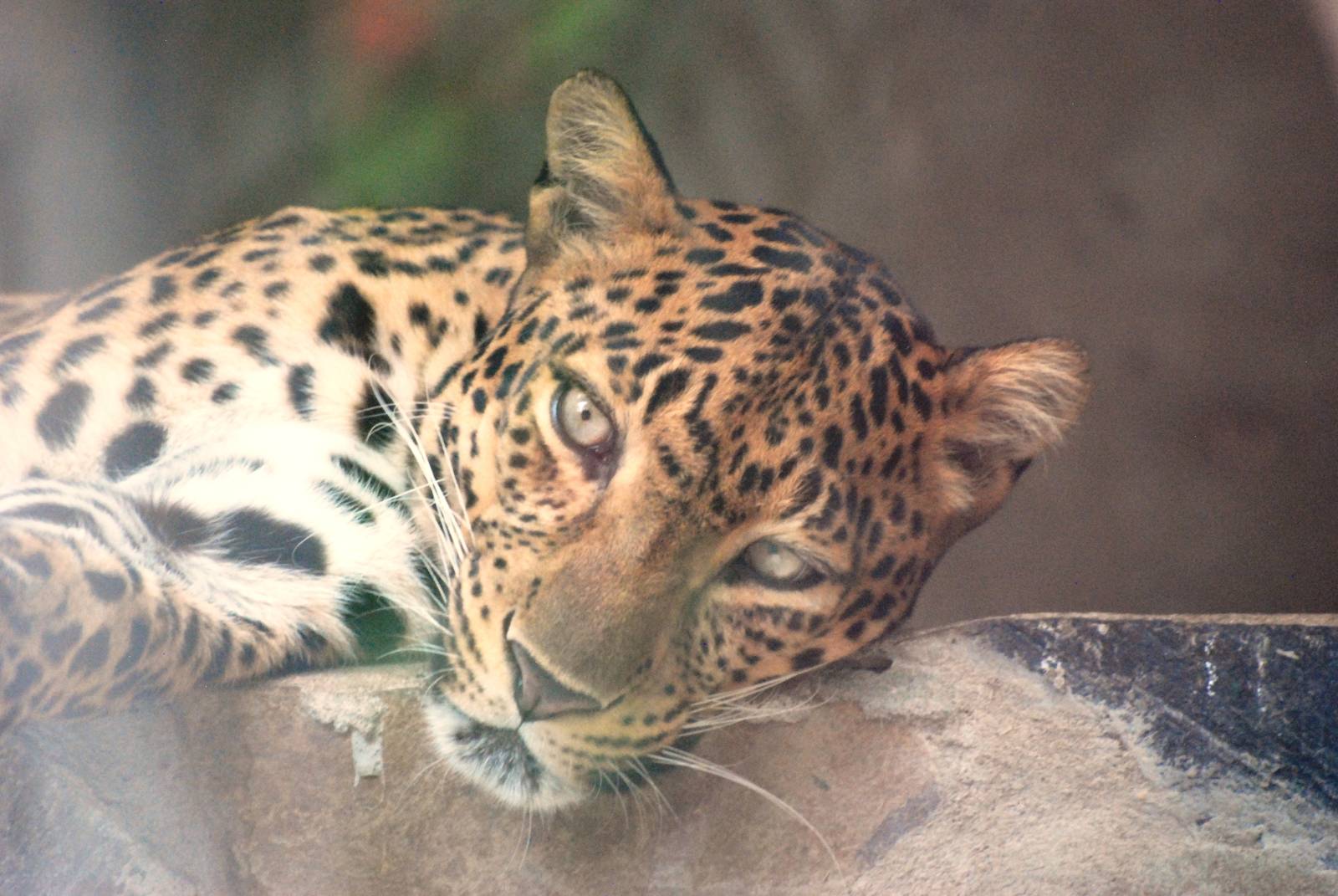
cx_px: 669
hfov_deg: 5.1
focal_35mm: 405
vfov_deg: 3.4
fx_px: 15070
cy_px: 448
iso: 1600
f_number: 5.6
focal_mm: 270
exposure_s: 1/160
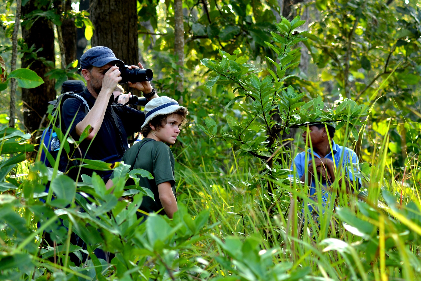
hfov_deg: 16.1
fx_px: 1491
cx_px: 210
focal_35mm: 128
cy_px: 140
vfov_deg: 10.8
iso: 200
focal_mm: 85
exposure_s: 1/100
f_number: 5.6
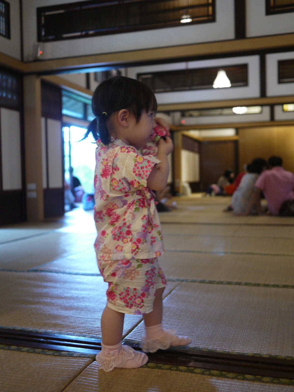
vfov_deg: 46.8
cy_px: 196
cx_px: 147
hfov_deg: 36.0
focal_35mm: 40
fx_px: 453
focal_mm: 20
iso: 500
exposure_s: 1/60
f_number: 1.7
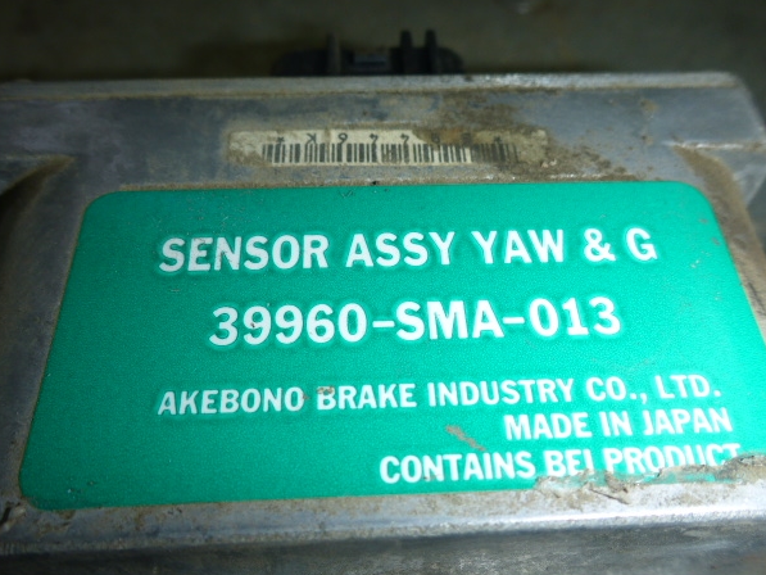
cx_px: 386
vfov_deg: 46.8
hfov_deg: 60.0
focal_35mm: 30
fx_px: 664
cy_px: 304
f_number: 3.3
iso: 100
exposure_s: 1/60
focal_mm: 4.9
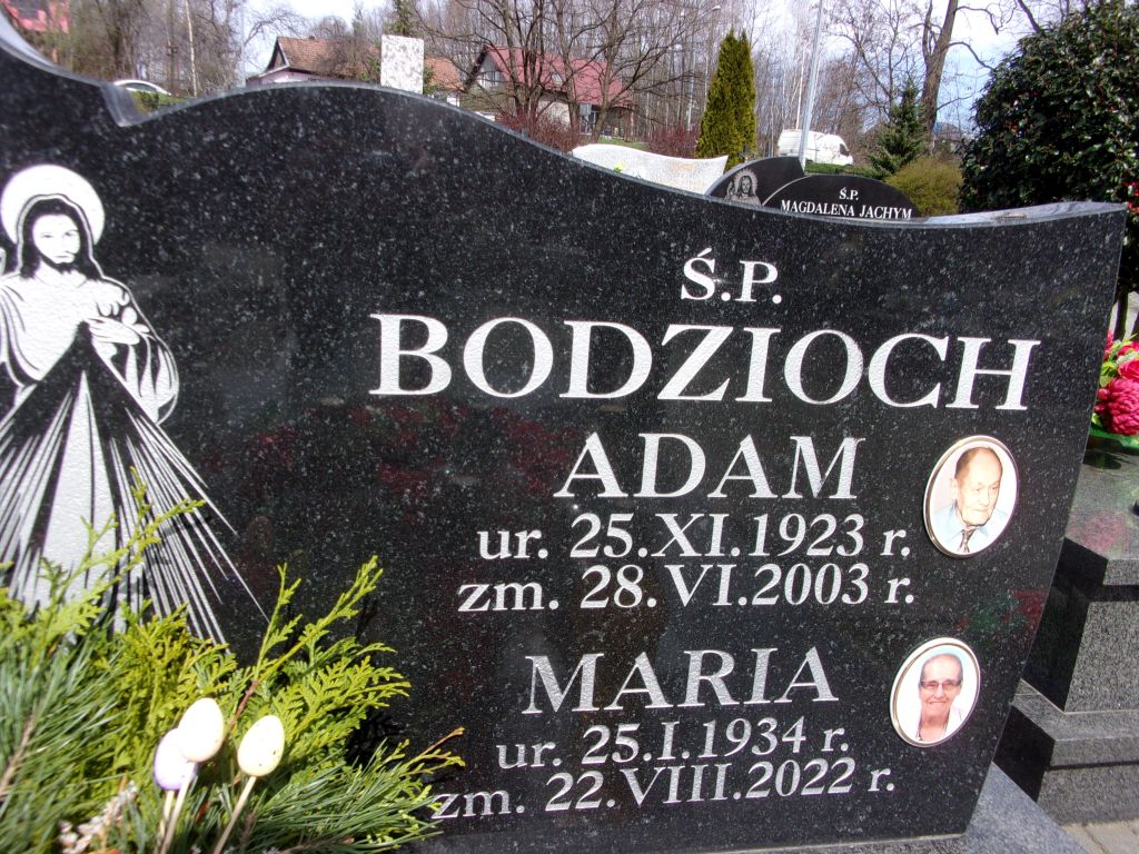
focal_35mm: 28
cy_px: 427
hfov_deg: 63.4
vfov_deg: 49.7
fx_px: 921
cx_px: 570
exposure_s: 1/70
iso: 80
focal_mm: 5.1
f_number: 10.8
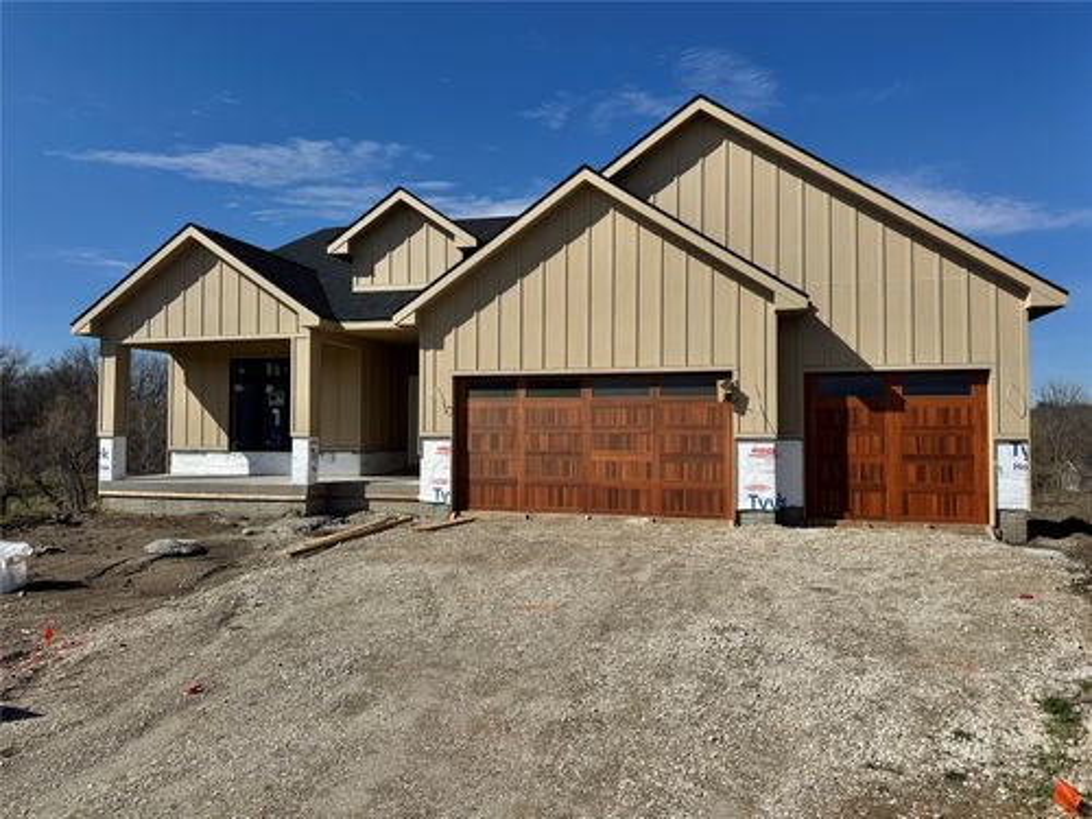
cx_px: 546
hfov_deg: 71.6
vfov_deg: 56.8
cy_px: 410
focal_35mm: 24
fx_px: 757
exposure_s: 1/9009
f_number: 1.78
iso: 80
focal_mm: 6.76
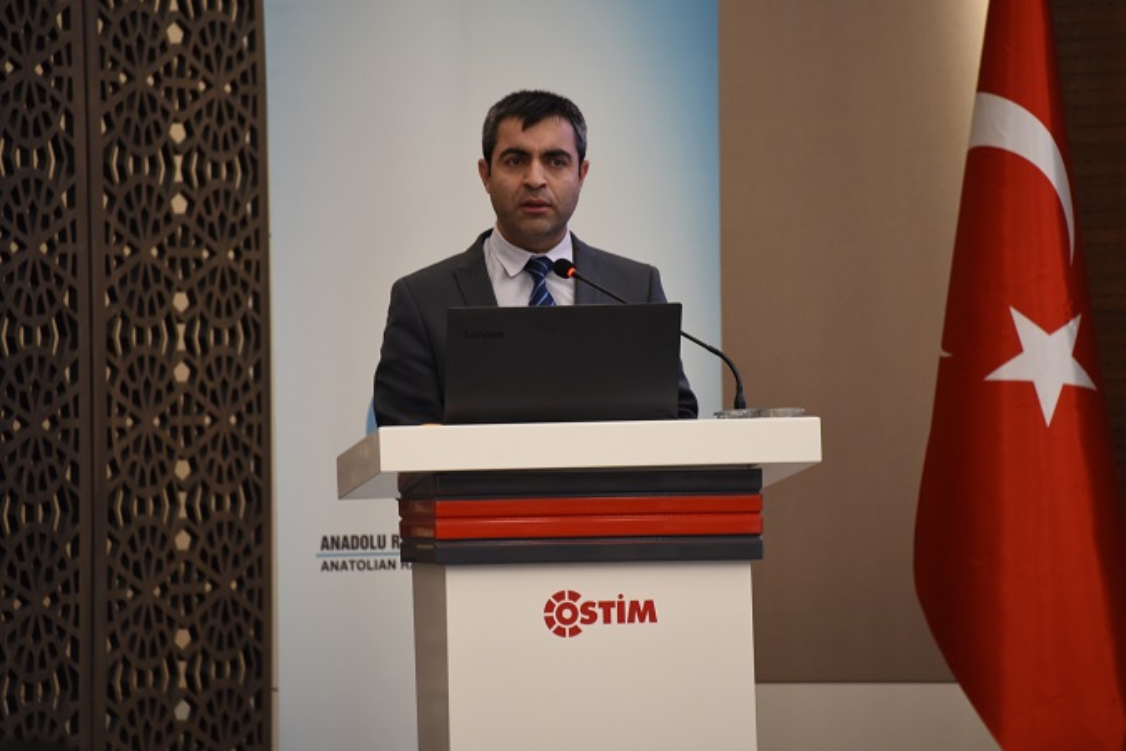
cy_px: 376
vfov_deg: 4.6
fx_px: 9383
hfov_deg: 6.9
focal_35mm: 300
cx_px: 563
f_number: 5.6
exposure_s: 1/125
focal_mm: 300
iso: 1600
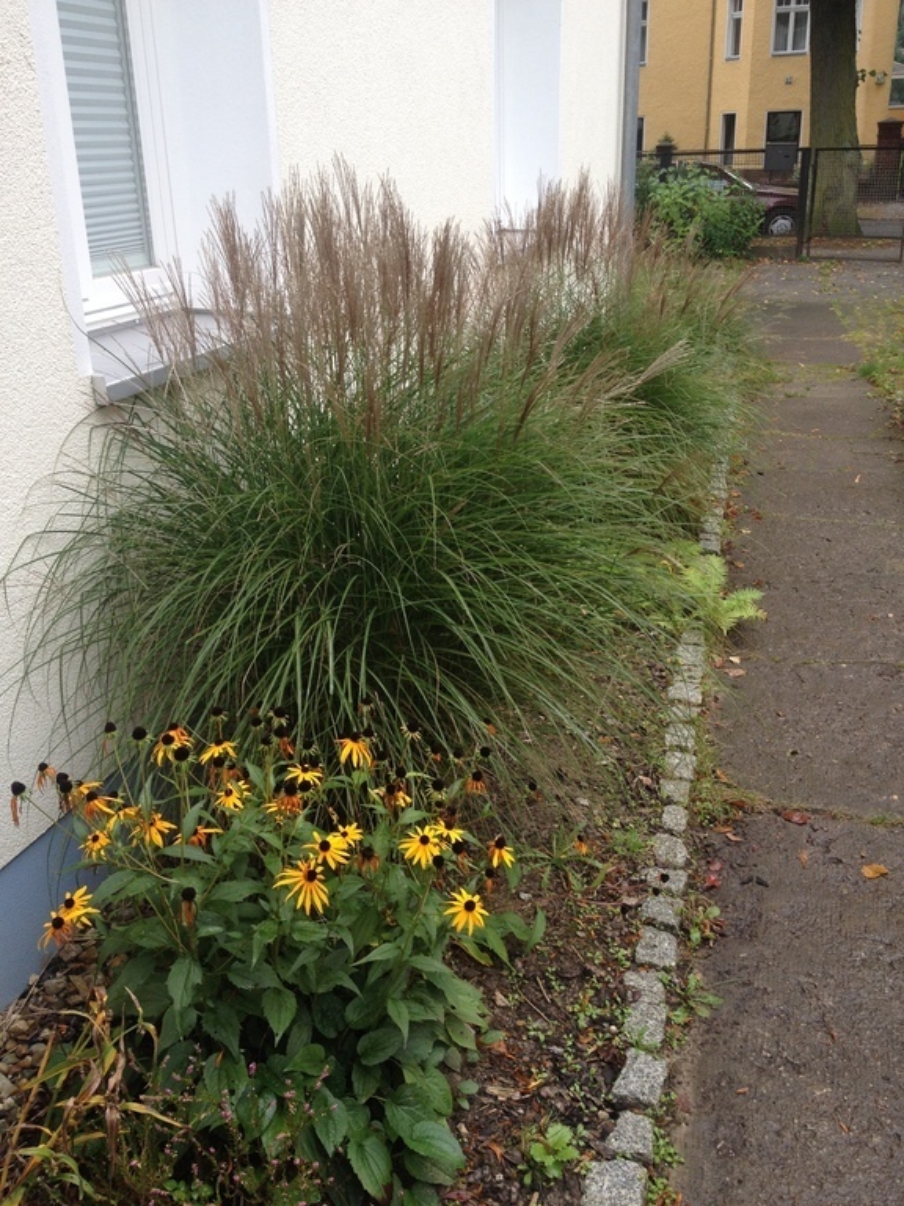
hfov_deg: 40.7
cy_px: 603
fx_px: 1219
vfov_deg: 52.6
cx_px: 452
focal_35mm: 35
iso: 50
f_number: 2.4
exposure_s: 1/224
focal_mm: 4.28
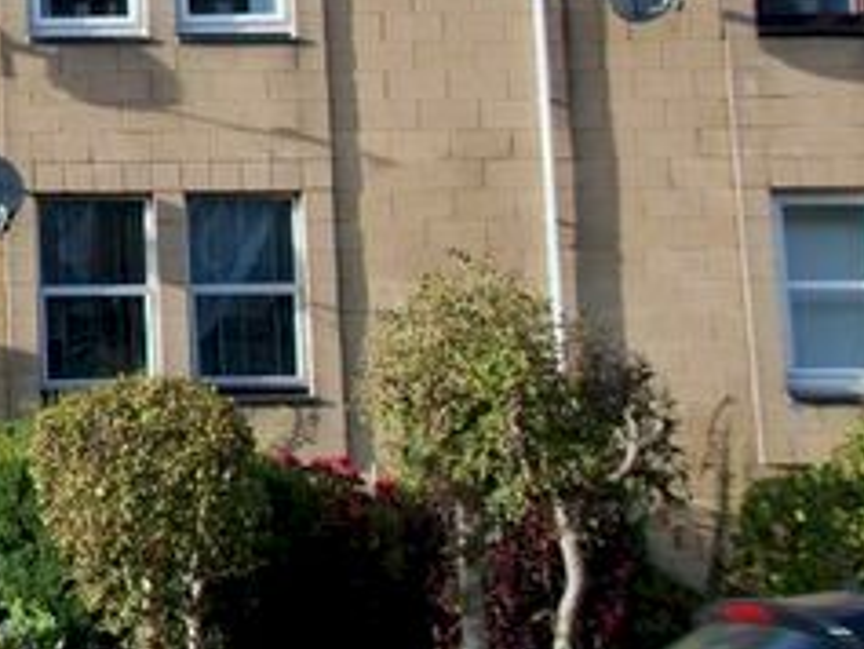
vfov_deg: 13.2
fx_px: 2772
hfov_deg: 16.6
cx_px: -299
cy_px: -9
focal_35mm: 111
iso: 100
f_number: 5.6
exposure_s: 1/125
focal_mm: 26
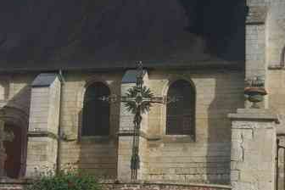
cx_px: 274
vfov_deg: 12.7
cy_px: 3
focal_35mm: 107
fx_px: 847
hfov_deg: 18.7
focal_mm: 24
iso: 200
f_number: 11
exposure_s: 1/125
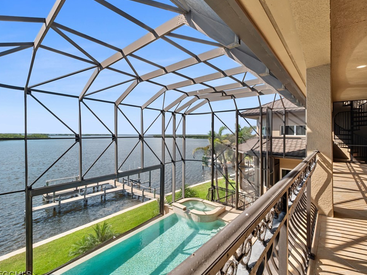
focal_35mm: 15
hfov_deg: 98.1
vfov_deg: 81.7
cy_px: 136
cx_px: 192
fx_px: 159
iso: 200
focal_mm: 7
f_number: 7.1
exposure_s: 1/100
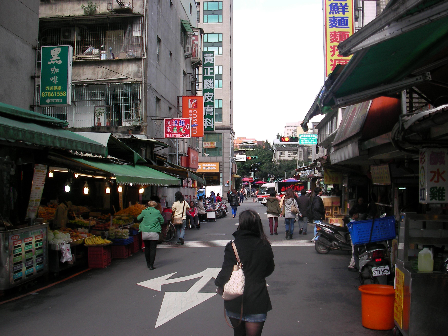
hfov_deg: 42.1
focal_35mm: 45
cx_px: 224
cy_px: 168
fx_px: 582
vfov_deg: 32.2
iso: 50
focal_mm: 6.9
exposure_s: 1/364
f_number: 3.5
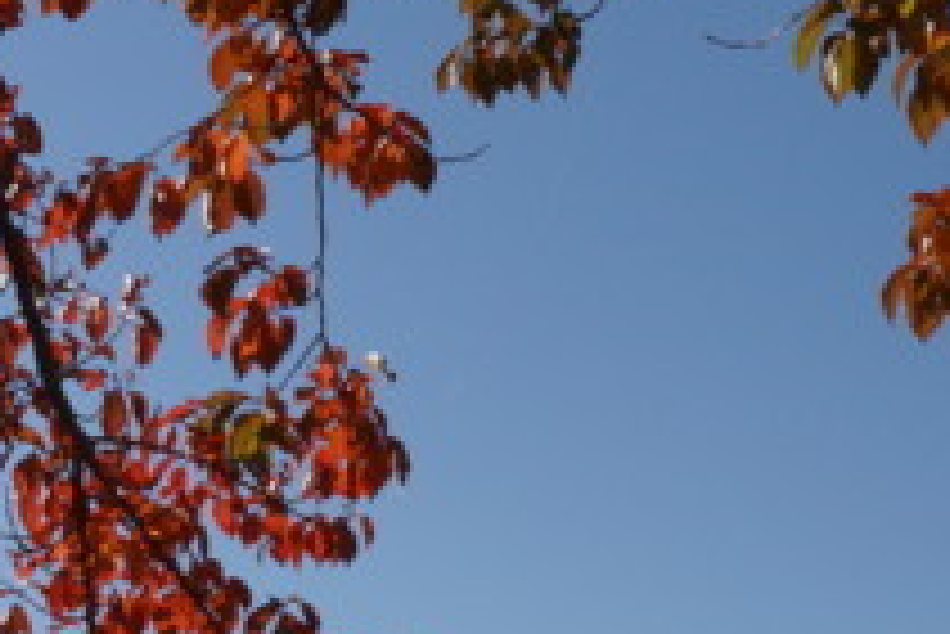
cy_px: 555
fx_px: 2403
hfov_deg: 22.1
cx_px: 743
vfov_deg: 14.9
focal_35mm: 91
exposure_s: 1/200
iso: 200
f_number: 18
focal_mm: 16
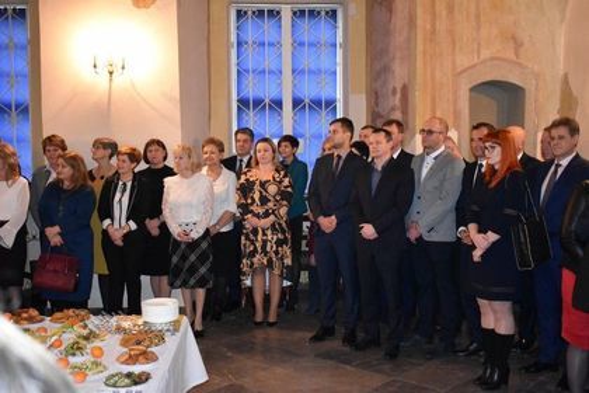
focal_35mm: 44
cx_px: 294
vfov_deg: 30.8
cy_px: 196
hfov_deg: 45.0
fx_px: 712
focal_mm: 29
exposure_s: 1/60
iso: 4500
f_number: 4.2
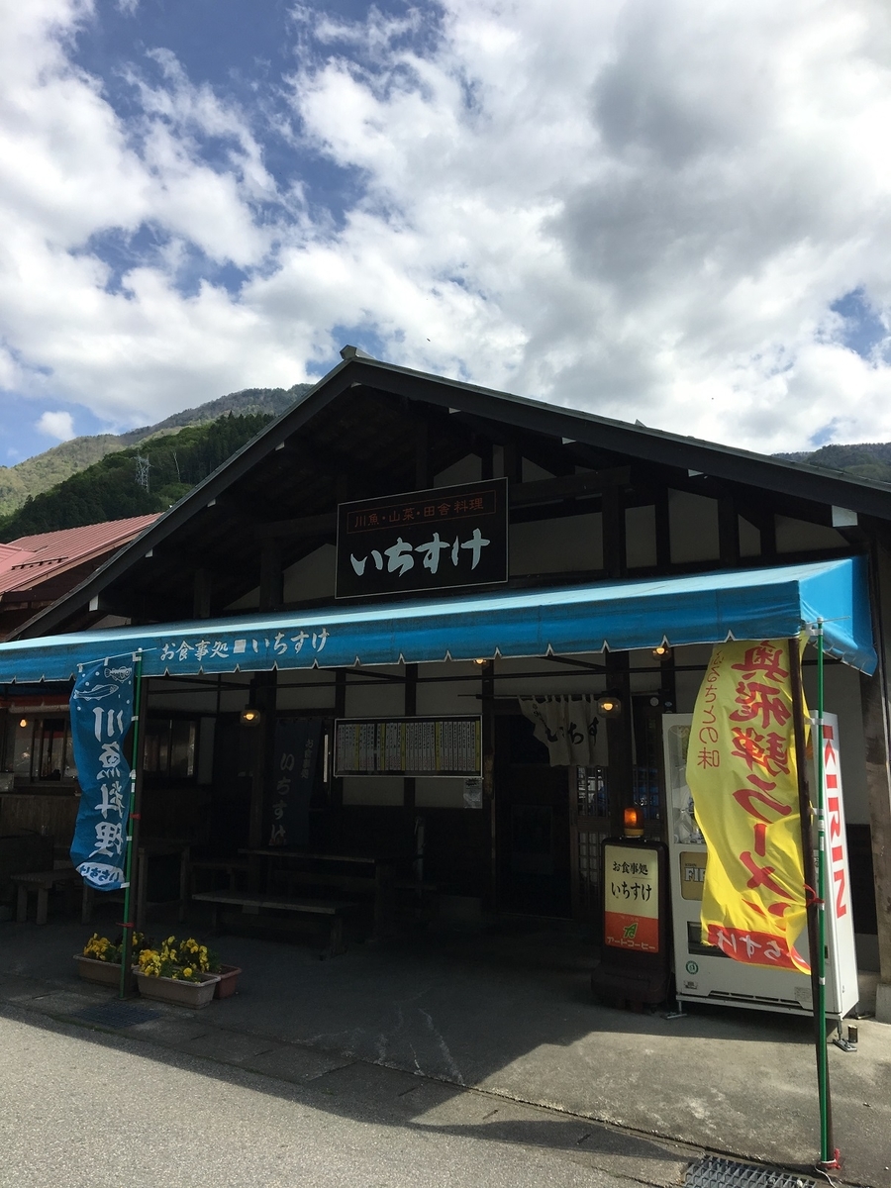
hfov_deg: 48.2
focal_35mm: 29
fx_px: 995
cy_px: 594
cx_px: 446
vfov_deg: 61.7
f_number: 2.2
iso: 25
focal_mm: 4.15
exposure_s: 1/1538
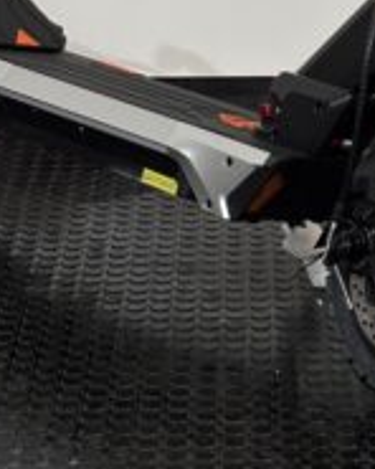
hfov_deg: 9.8
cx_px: 269
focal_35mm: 157
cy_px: -141
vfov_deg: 11.9
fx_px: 2178
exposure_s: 1/33
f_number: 1.6
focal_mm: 5.96
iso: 125
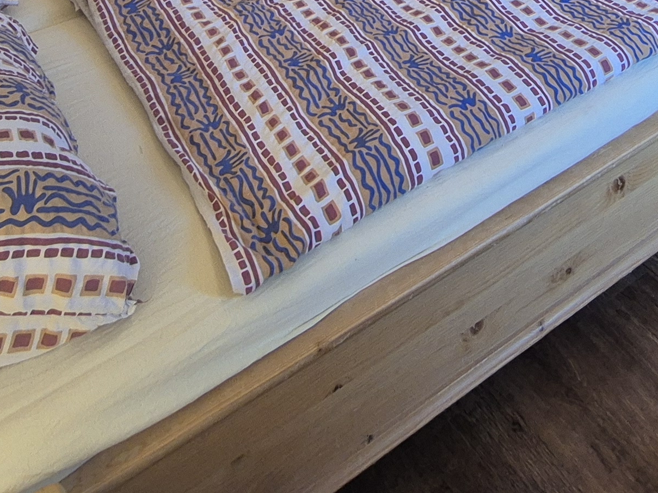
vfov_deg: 23.4
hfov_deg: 43.7
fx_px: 817
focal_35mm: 43
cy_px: -321
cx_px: 386
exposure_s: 1/50
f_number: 2.2
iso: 250
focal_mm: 2.2
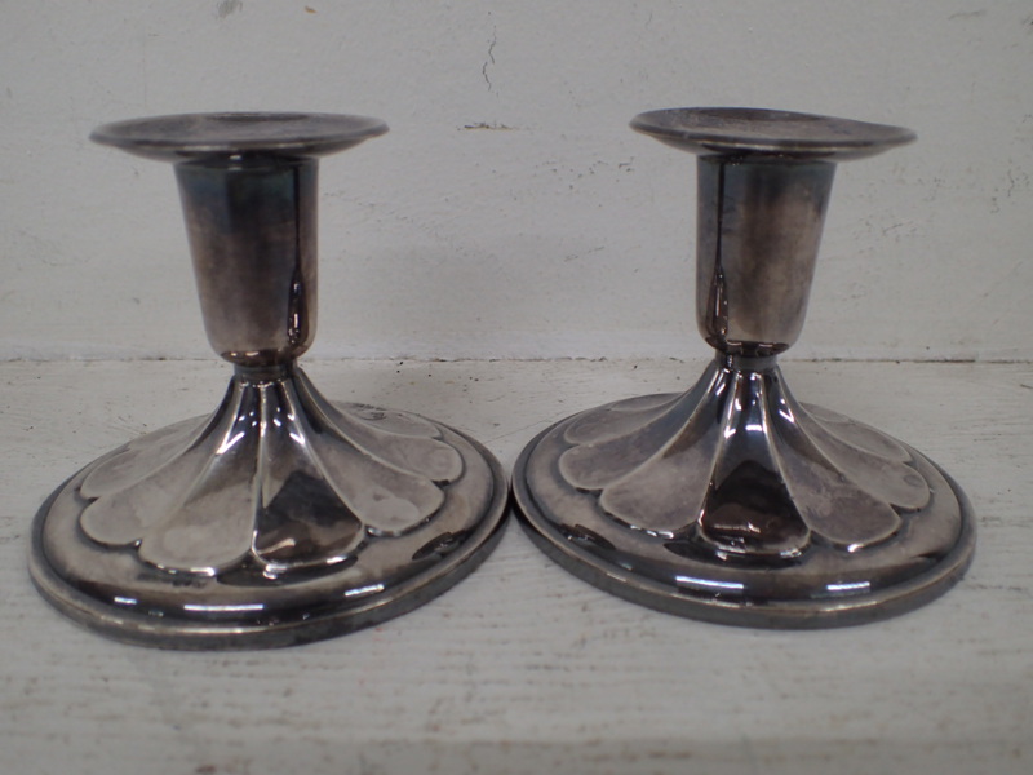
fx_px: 895
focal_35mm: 30
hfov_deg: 60.0
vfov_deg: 46.8
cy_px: 388
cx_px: 516
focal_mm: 5.5
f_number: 2.3
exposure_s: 1/125
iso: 200
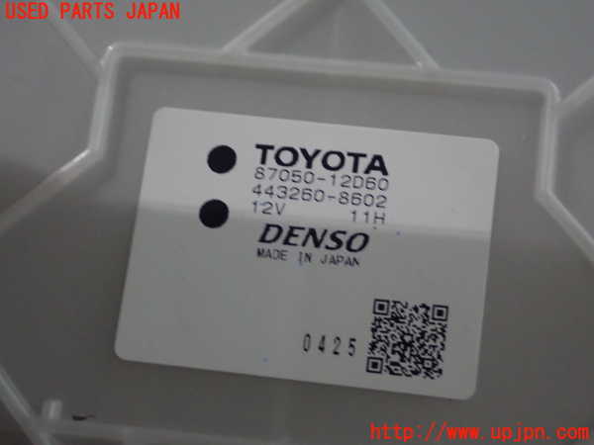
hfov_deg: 26.3
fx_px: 1270
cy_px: 222
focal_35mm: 74
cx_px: 297
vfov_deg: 19.9
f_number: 4.2
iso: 1250
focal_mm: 13.47
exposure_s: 1/20
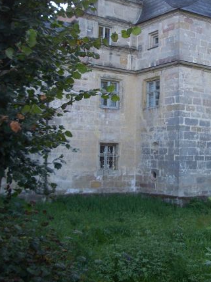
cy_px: 110
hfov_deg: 29.4
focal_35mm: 49
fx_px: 399
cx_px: 141
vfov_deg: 38.8
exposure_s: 1/100
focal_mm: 5.8
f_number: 2.6
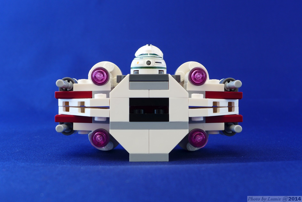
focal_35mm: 50
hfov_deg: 39.6
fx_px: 420
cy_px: 101
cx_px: 151
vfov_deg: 27.0
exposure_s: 1/3.2
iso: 80
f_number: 4.5
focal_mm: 9.8
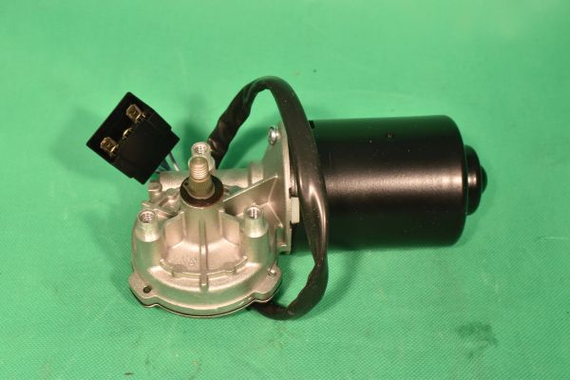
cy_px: 190
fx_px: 902
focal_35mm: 57
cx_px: 285
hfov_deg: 35.1
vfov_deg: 23.8
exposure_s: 1/60
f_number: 11
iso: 1000
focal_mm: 38
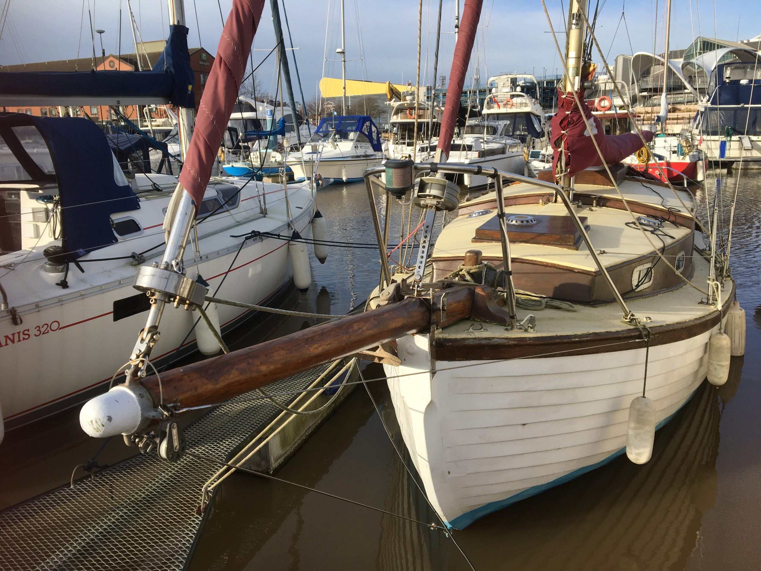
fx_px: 638
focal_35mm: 29
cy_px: 286
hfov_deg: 61.7
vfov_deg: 48.2
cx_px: 380
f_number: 2.2
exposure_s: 1/974
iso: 25
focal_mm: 4.15
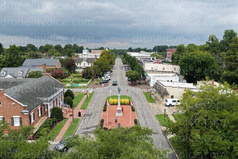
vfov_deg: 46.4
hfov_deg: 65.5
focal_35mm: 28
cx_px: 119
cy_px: 80
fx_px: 185
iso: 160
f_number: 2.8
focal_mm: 14.45
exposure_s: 1/640
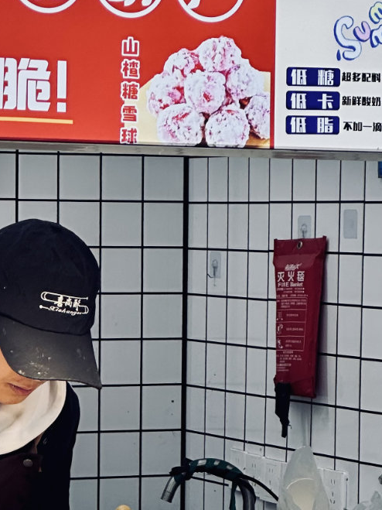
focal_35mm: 187
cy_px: 386
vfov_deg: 10.6
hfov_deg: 7.9
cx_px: -80
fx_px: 2752
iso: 32
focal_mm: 9
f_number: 2.8
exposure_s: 1/120
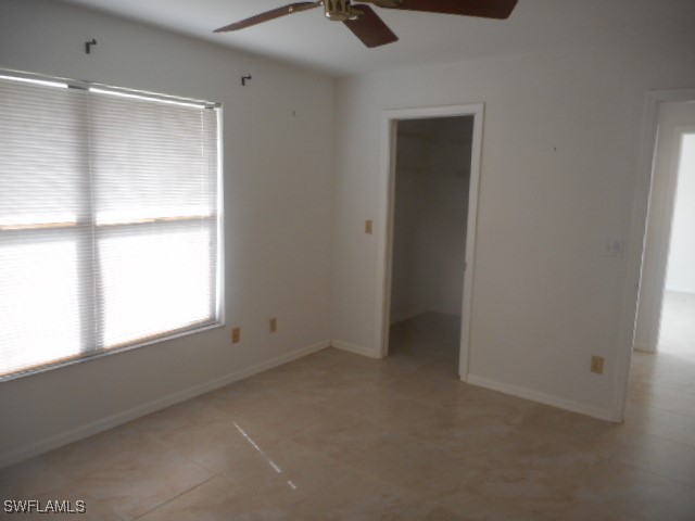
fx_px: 502
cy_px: 260
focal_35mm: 25
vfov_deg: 54.9
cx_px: 348
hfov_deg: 69.4
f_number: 3.7
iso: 140
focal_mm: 4.5
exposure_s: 1/30
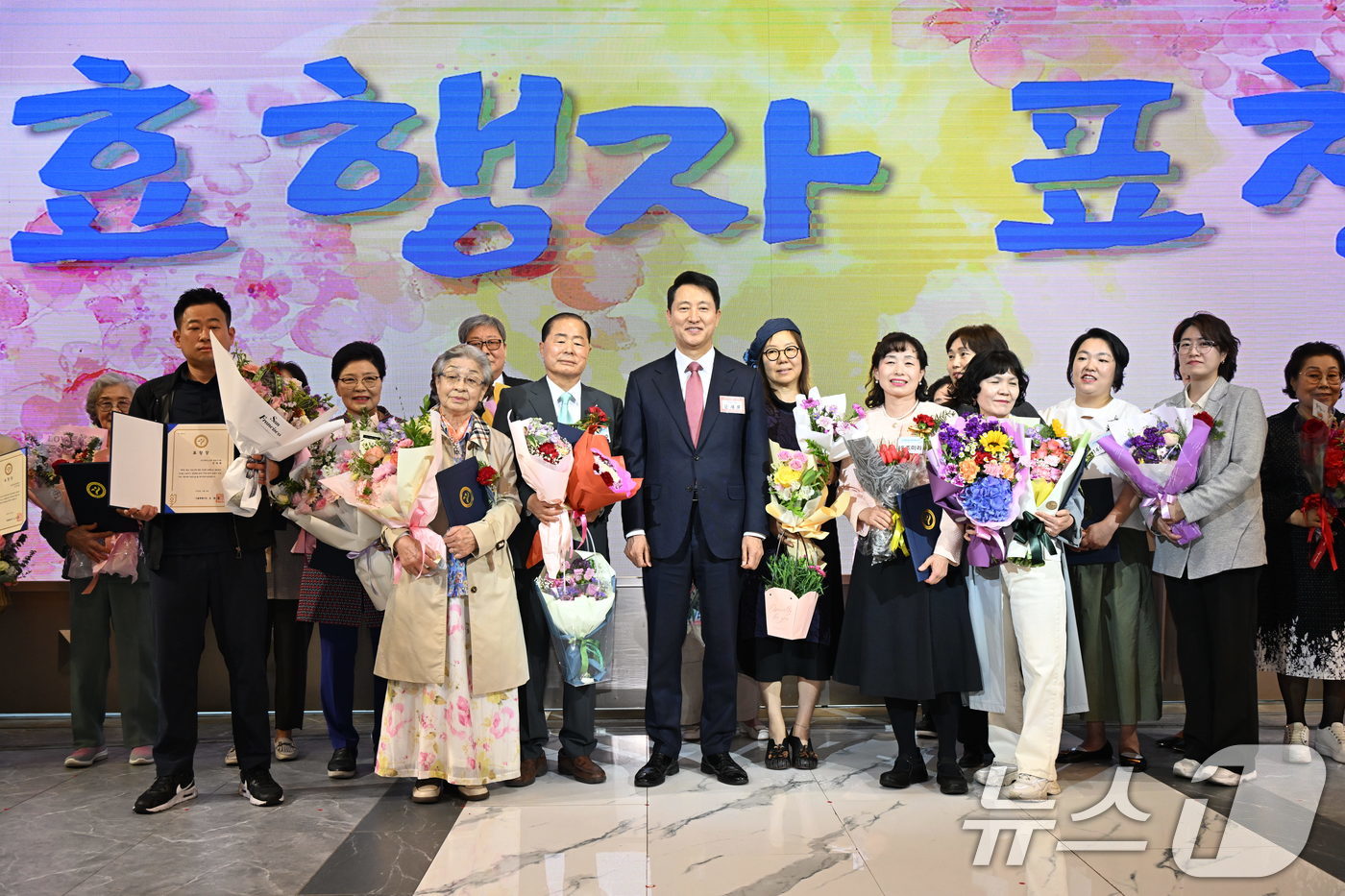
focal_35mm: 34
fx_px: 1251
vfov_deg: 39.4
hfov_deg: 56.5
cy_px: 448
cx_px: 672
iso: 1600
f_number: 5.6
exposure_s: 1/320
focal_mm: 33.5
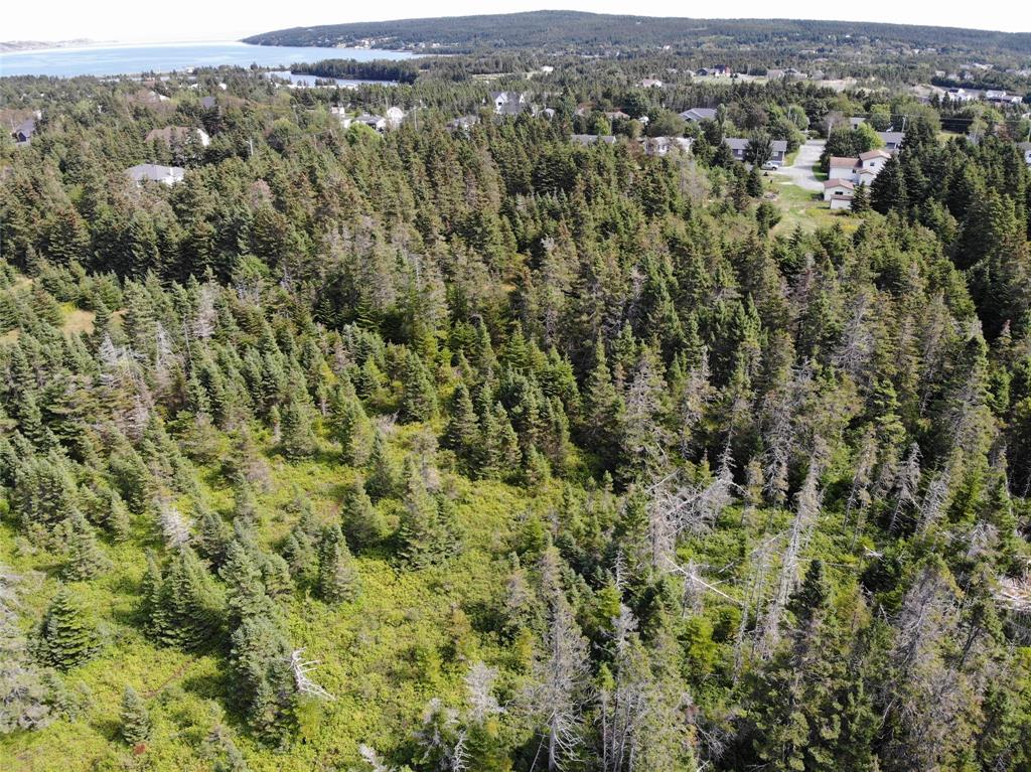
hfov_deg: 71.6
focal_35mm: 24
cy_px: 386
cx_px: 516
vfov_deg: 56.8
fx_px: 714
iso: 100
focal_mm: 4.5
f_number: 2.8
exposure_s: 1/314
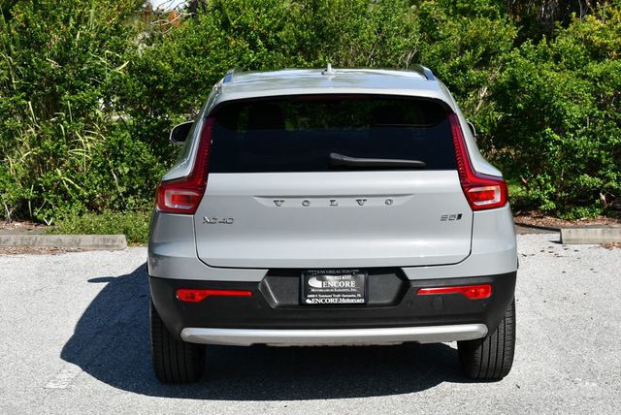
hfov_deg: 28.0
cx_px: 310
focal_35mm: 72
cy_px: 208
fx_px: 1243
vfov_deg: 19.0
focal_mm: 36
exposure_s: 1/250
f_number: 8
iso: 100
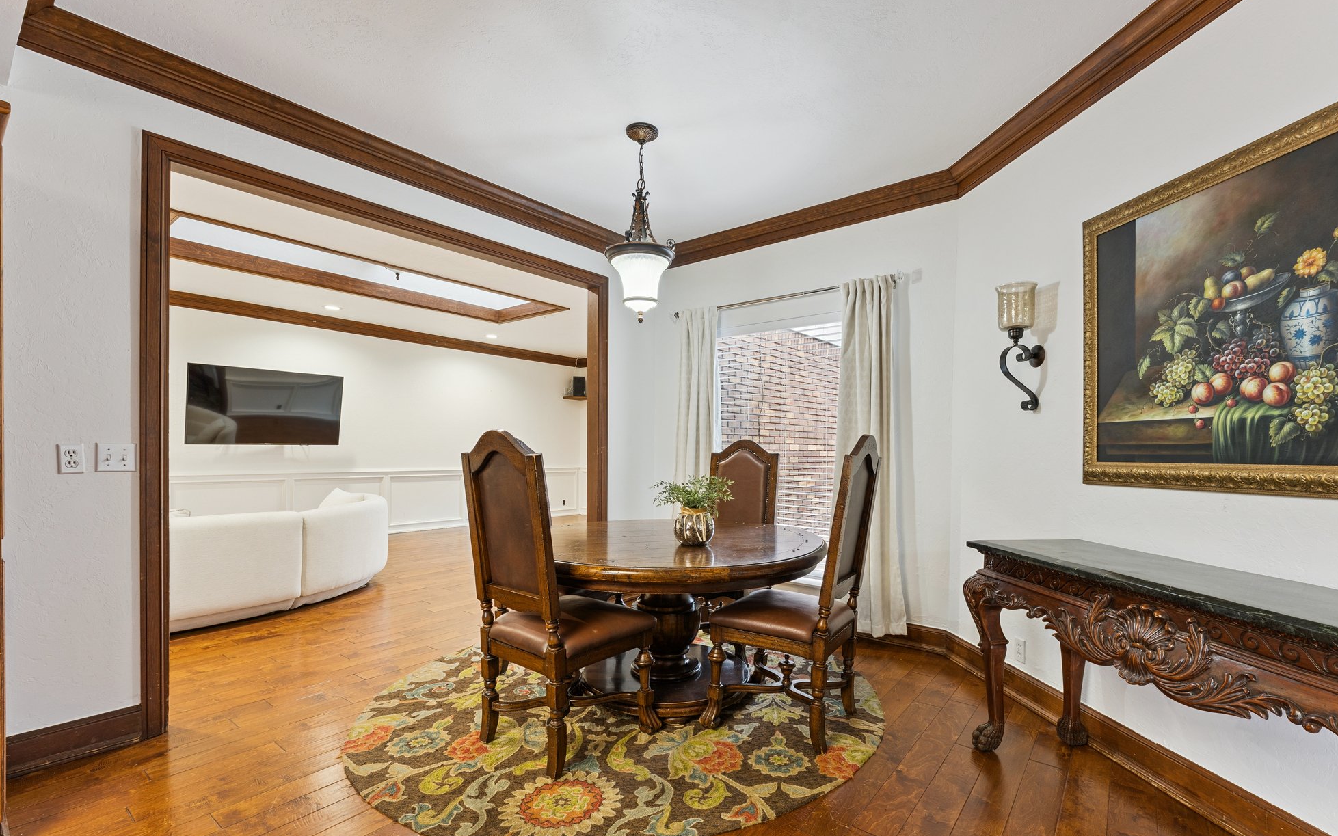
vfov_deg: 70.0
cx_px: 695
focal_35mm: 16
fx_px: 595
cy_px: 460
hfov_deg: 96.6
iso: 200
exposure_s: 1/3.33
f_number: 10
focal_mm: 15.3
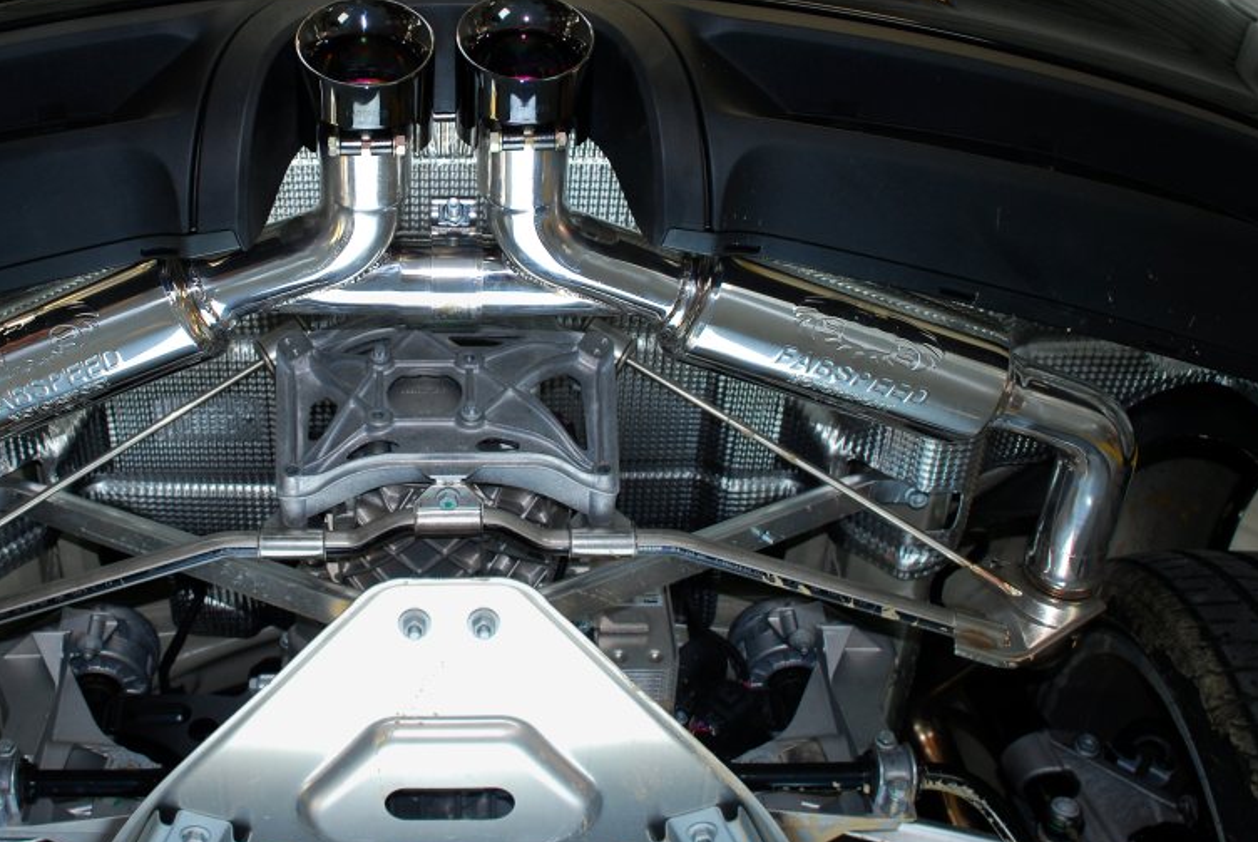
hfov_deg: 39.9
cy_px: 284
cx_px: 447
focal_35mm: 49
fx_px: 1714
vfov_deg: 27.4
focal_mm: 24
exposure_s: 1/60
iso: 200
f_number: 4
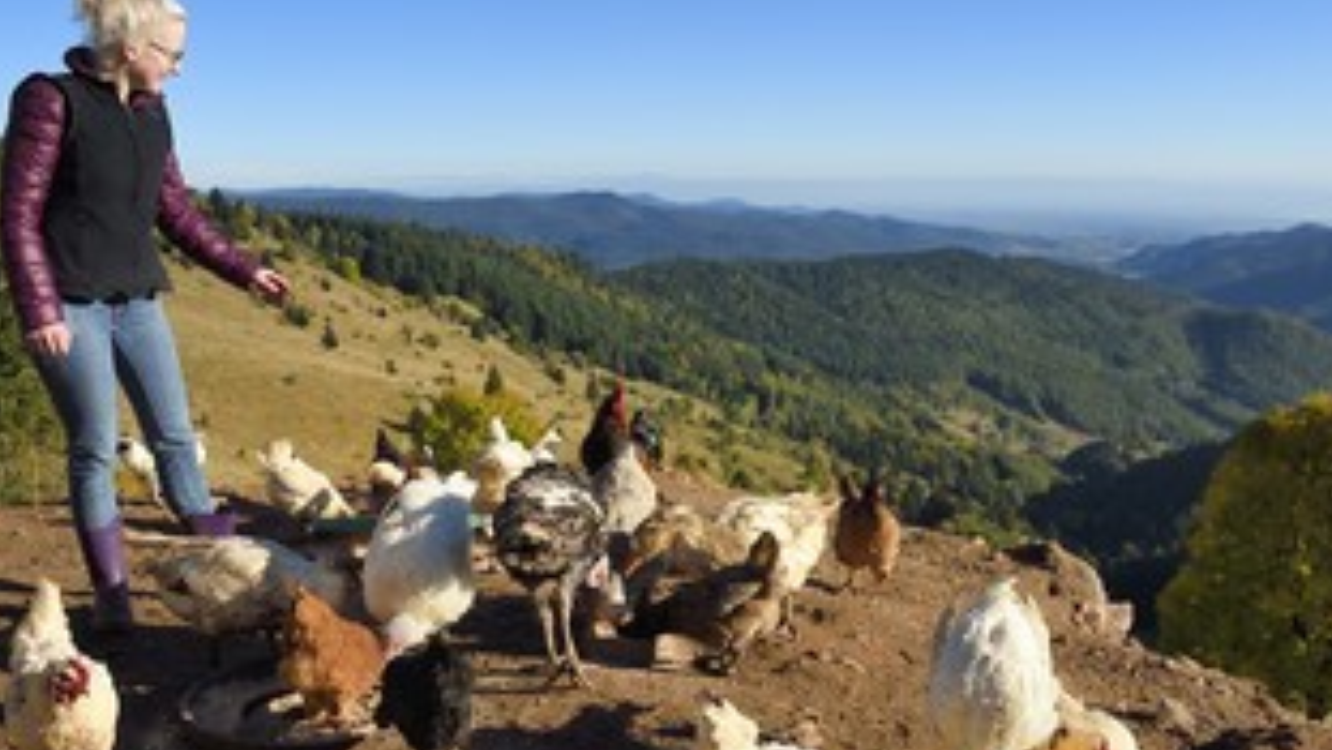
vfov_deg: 34.7
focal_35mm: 34
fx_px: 1201
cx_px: 754
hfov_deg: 57.8
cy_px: 386
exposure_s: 1/500
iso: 200
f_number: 9
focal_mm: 24
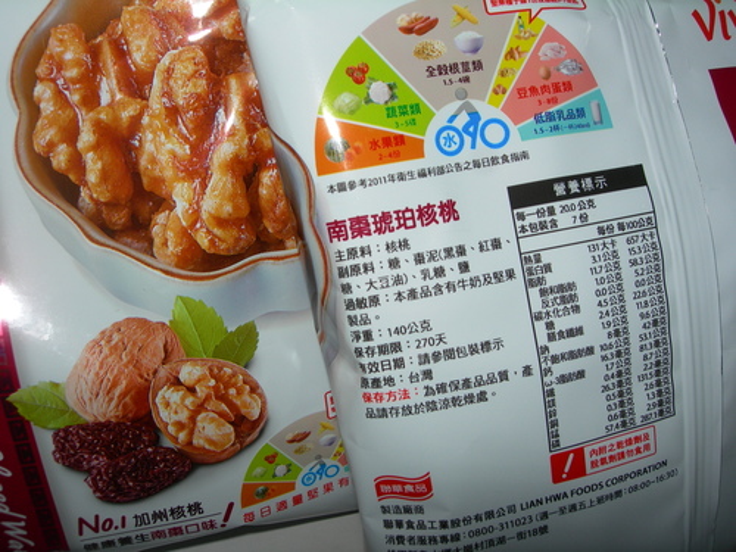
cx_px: 368
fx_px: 808
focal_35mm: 38
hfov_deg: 49.0
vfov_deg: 37.7
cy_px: 276
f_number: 4.8
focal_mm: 7.8
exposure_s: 1/60.1
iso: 50
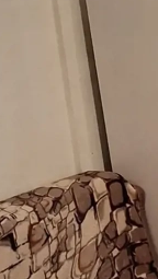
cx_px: 524
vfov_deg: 16.3
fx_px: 973
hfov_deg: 7.7
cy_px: 101
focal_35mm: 131
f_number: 1.8
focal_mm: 5.54
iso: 200
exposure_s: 1/50
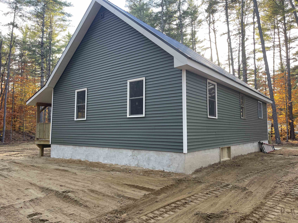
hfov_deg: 69.4
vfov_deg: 54.9
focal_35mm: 25
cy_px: 112
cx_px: 149
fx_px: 215
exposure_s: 1/121
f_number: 1.6
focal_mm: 5.1
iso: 50
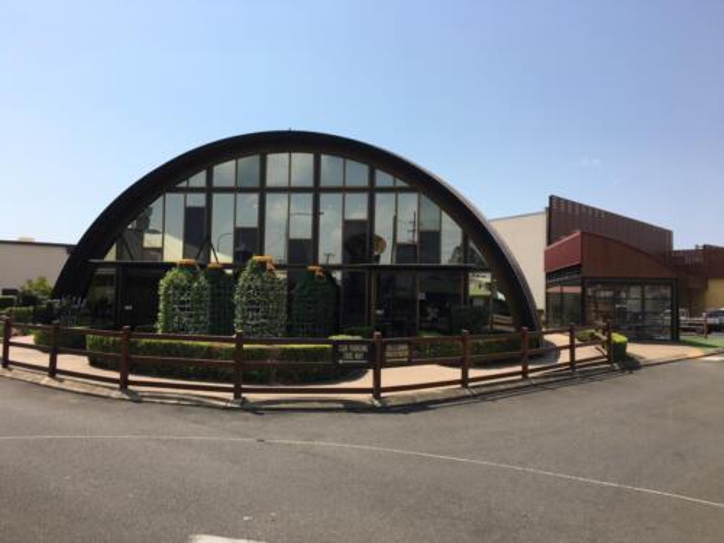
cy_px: 272
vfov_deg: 48.2
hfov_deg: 61.7
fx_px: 607
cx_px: 362
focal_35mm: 29
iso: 25
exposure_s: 1/1709
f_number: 2.2
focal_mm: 4.15
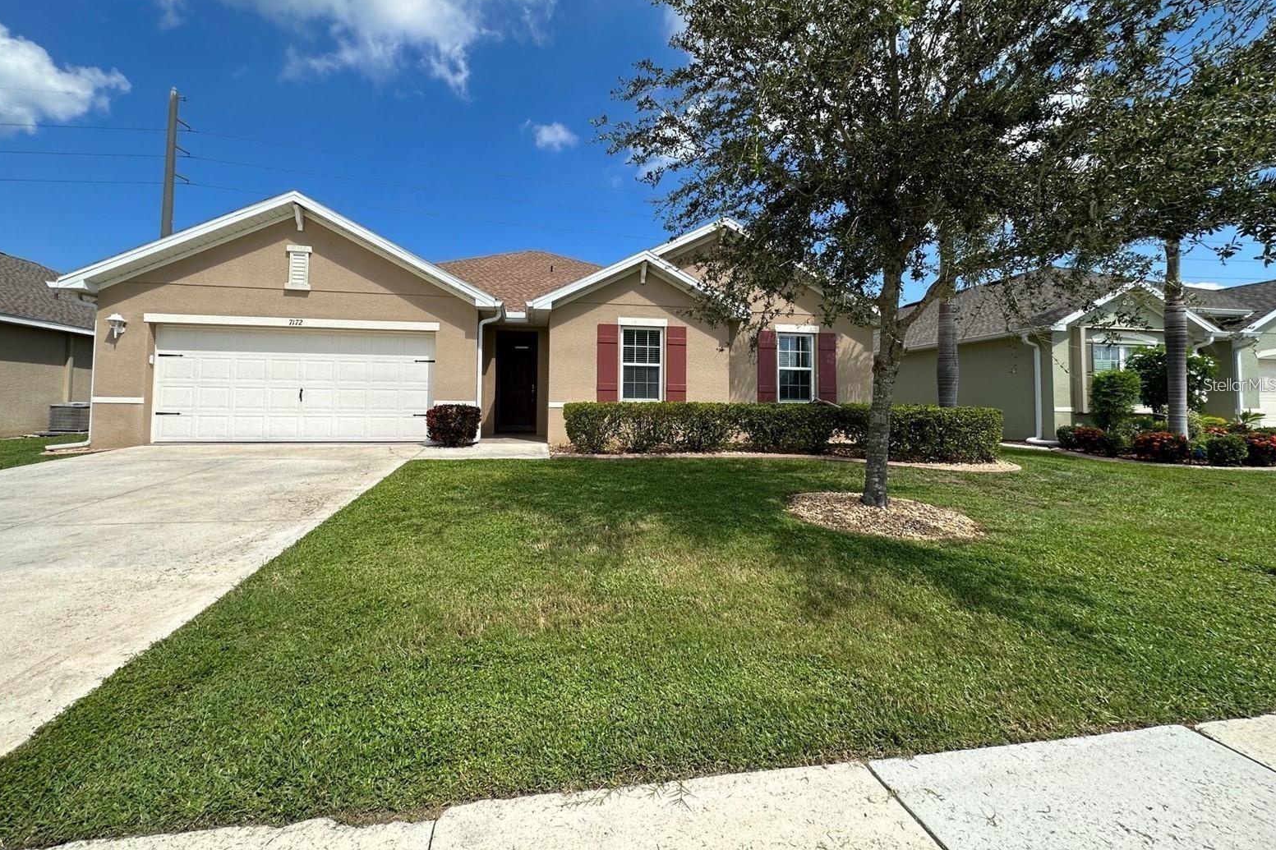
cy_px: 384
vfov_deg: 77.1
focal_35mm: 15
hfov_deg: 100.4
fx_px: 532
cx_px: 624
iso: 50
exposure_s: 1/1949
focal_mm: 2.22
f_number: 2.2
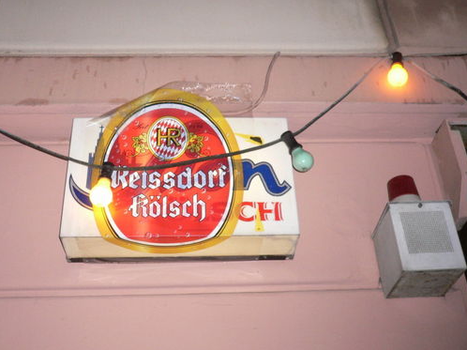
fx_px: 607
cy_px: 172
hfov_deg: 42.1
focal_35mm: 45
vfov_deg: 32.2
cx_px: 221
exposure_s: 1/60
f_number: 2.8
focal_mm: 5.8
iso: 200
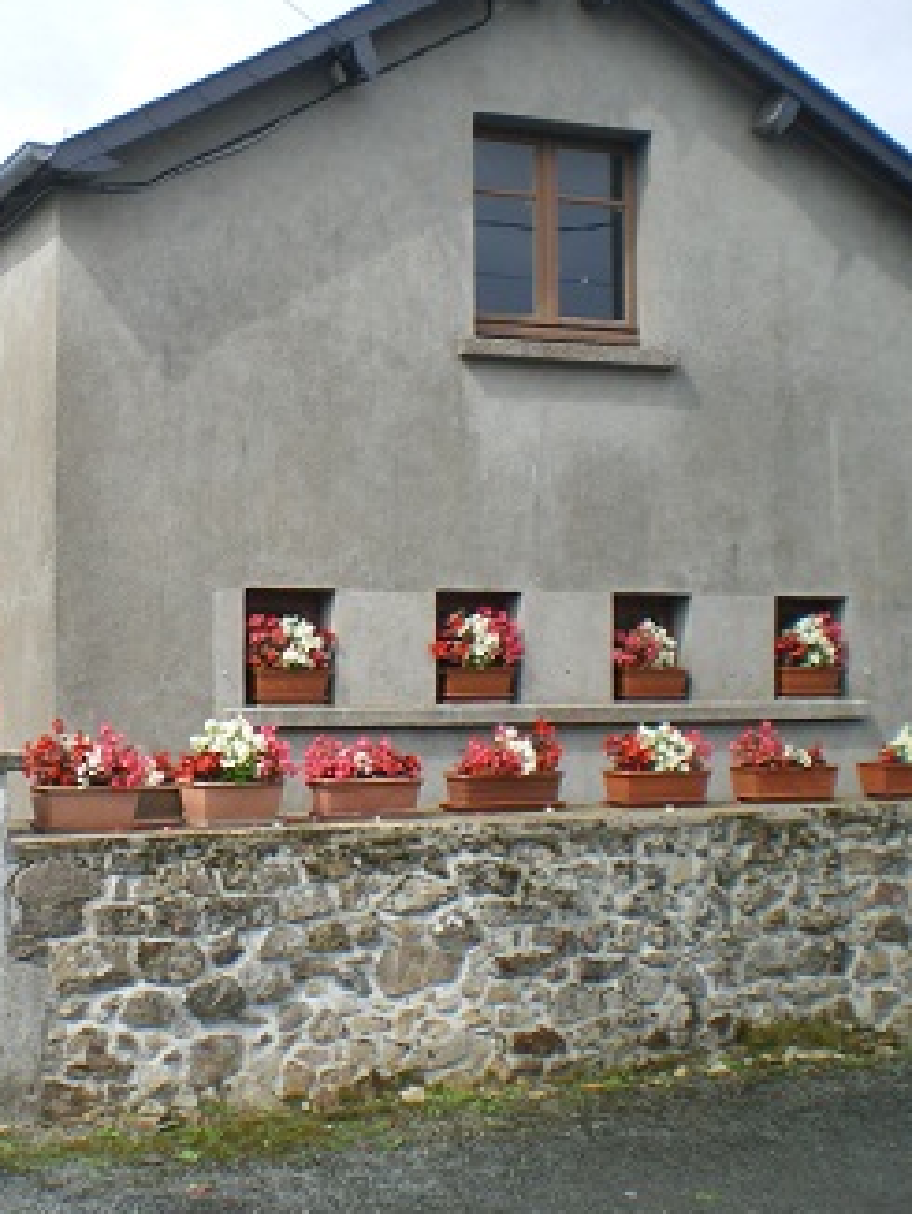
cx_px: 127
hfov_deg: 26.8
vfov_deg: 36.1
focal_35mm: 53
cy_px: 585
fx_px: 1859
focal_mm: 6.3
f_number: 4.6
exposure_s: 1/400
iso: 64
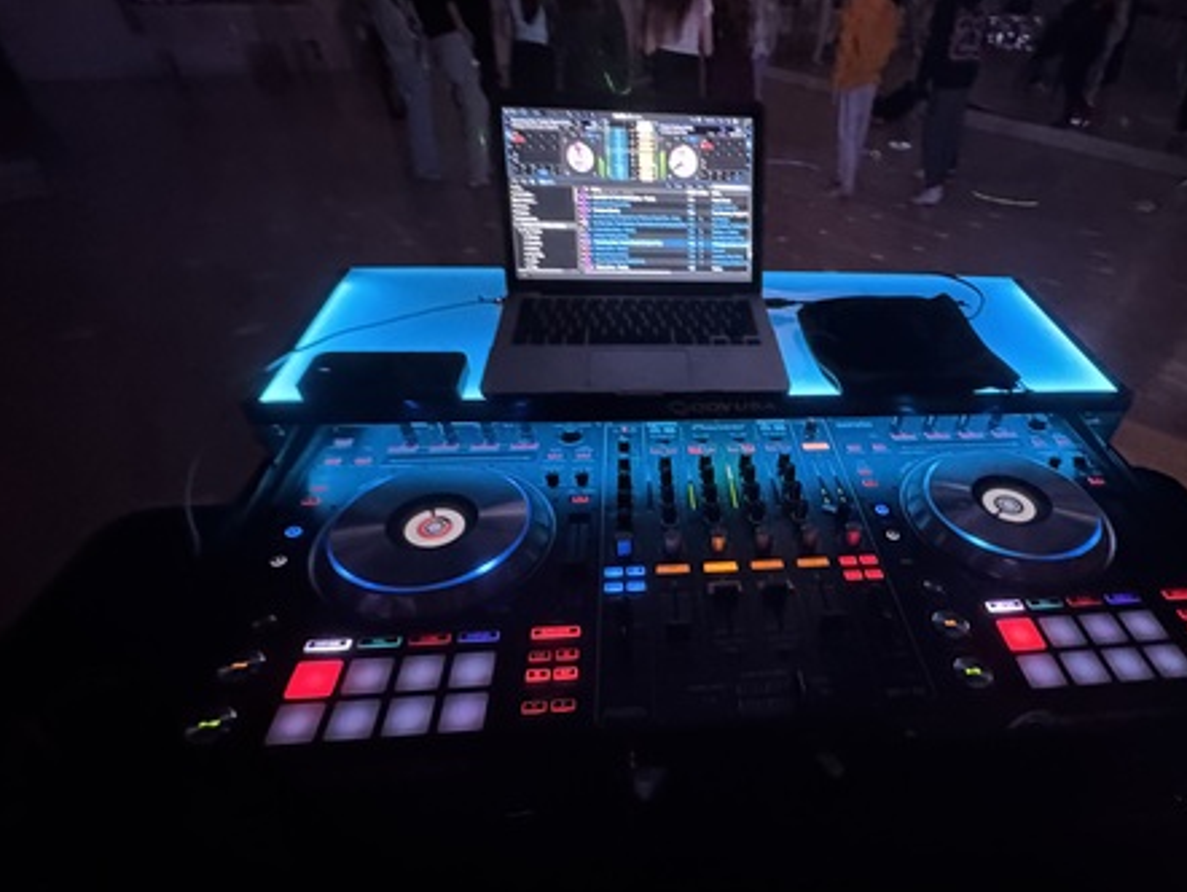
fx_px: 652
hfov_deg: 83.3
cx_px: 730
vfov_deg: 67.7
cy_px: 559
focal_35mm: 19
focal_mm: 2.22
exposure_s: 1/32
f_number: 2.2
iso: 1600
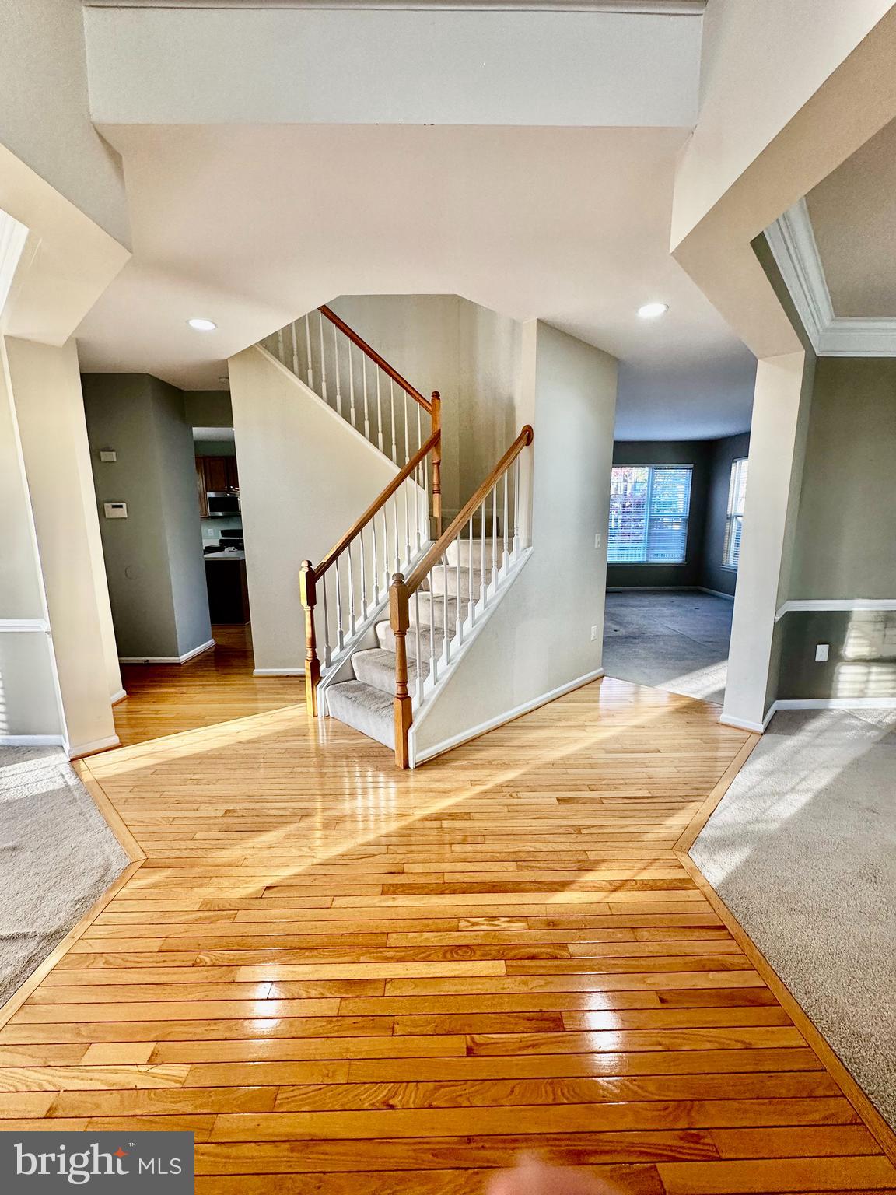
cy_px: 598
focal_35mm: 14
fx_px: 483
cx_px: 448
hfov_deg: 85.7
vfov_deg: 102.1
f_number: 2.2
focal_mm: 2.22
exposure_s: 1/120
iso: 160
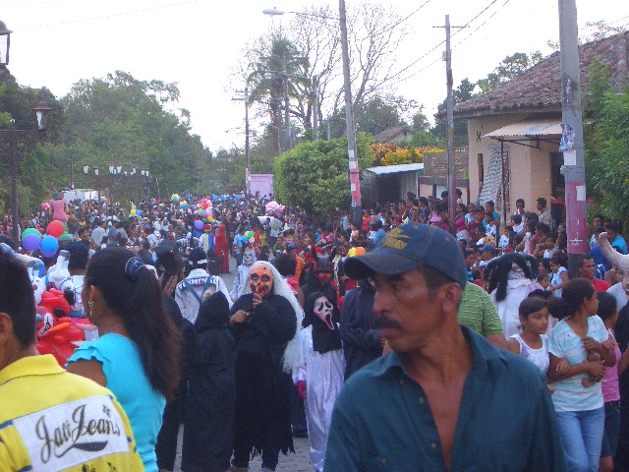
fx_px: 1908
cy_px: 236
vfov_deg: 14.1
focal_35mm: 105
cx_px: 314
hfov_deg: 18.7
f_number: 4.8
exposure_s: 1/80
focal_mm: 17.4
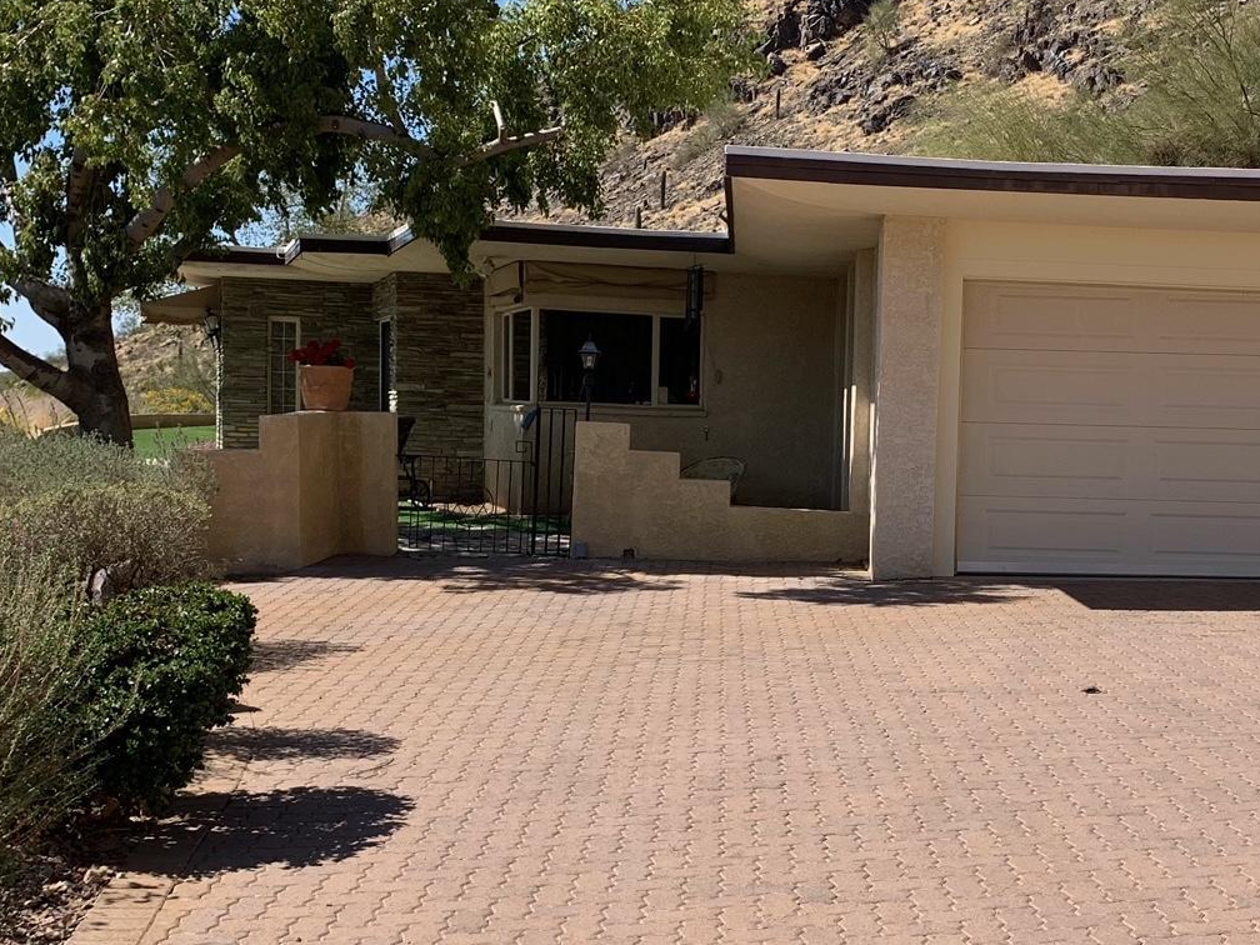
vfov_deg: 28.0
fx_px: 1893
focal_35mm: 52
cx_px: 828
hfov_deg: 36.5
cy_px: 571
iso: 25
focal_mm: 4.25
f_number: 1.8
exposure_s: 1/1953
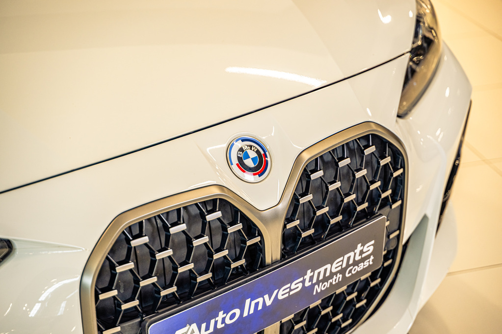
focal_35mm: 75
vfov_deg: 18.2
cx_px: 251
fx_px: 1046
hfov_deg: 27.0
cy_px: 167
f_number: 2.8
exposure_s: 1/125
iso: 500
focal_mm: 75
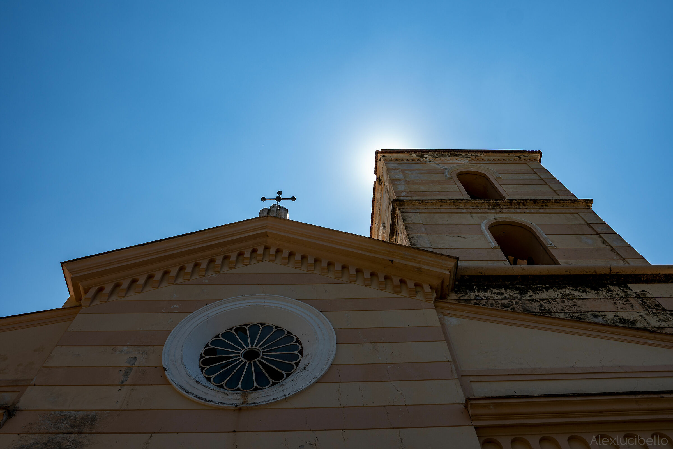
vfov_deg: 47.9
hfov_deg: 67.4
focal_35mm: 27
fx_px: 505
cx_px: 336
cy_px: 224
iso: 100
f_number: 5.6
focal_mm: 18
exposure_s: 1/640
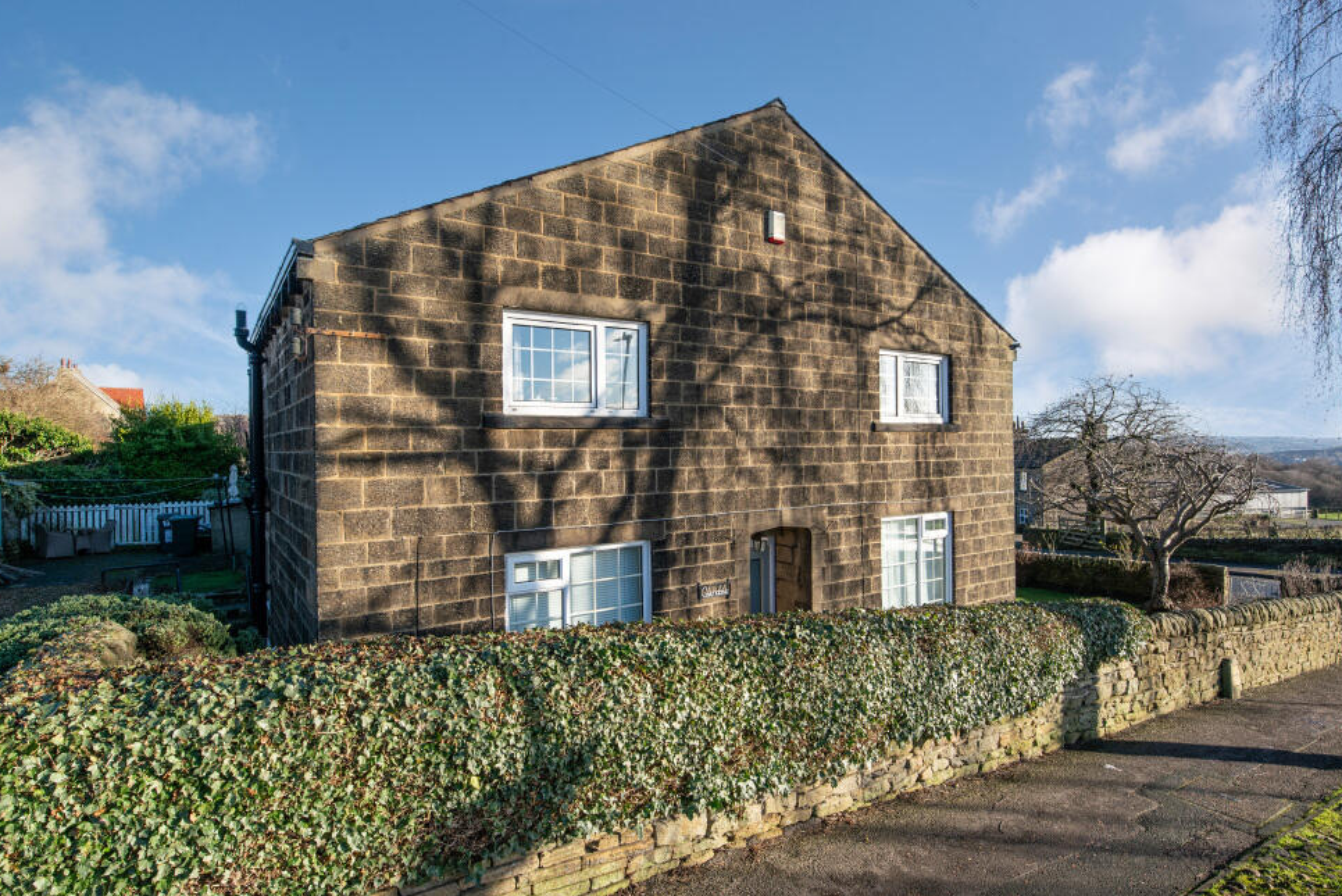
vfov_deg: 67.4
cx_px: 668
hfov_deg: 90.0
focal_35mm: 18
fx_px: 671
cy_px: 429
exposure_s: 1/320
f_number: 9
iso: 250
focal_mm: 17
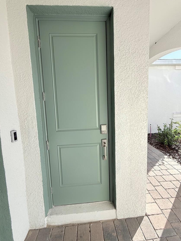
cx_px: 94
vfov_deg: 98.0
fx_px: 105
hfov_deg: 81.7
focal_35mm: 15
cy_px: 113
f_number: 2.2
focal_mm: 2.22
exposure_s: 1/549
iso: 50
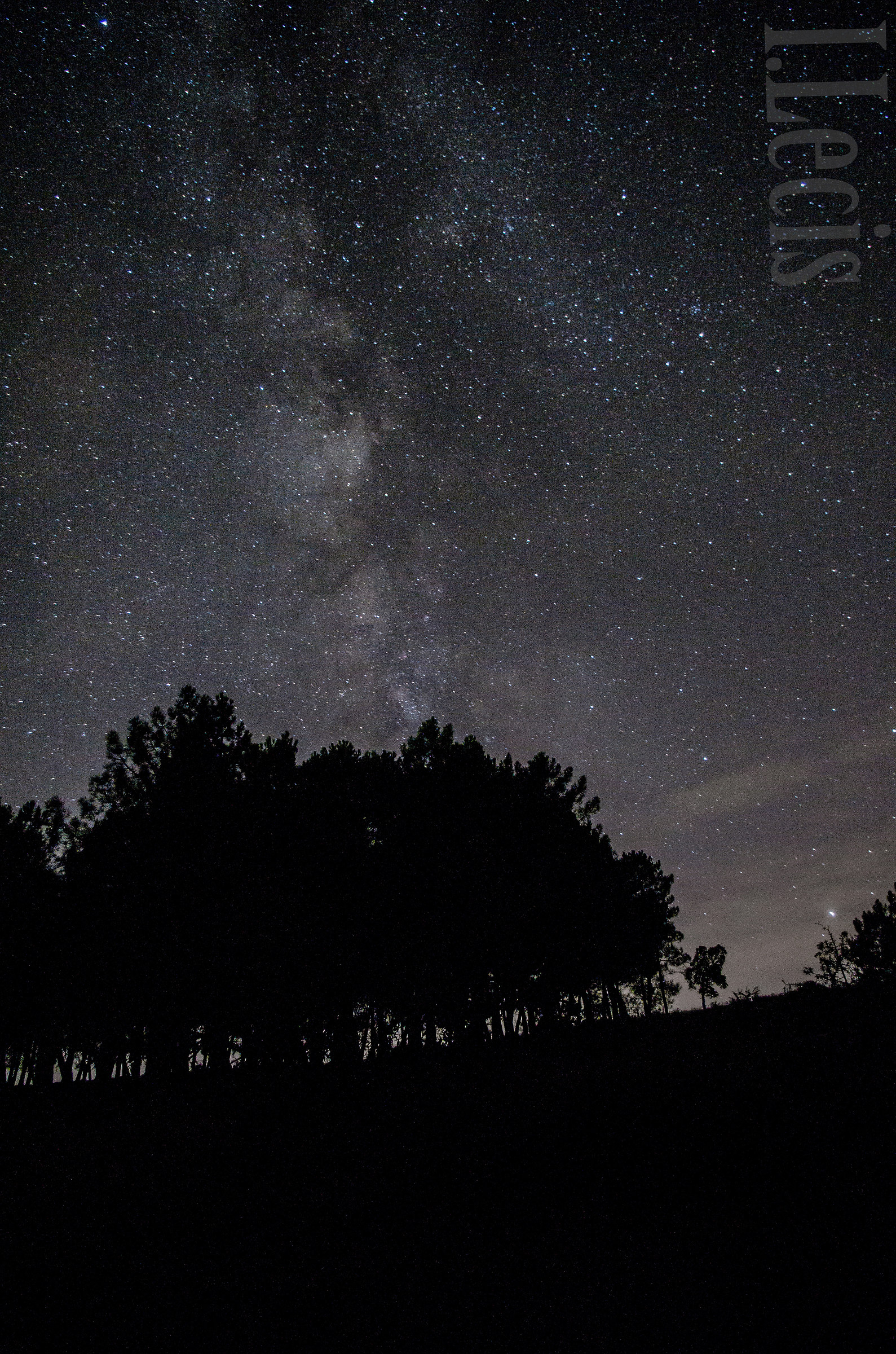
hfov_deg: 43.4
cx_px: 448
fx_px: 1125
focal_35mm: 30
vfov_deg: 62.0
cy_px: 677
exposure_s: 20
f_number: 4
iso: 3200
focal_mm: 20
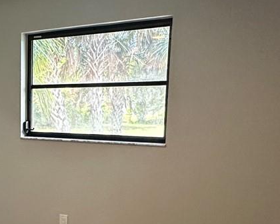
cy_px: 173
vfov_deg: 28.6
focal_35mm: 52
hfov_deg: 32.9
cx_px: -3
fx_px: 431
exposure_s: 1/120
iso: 250
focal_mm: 2.22
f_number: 2.2
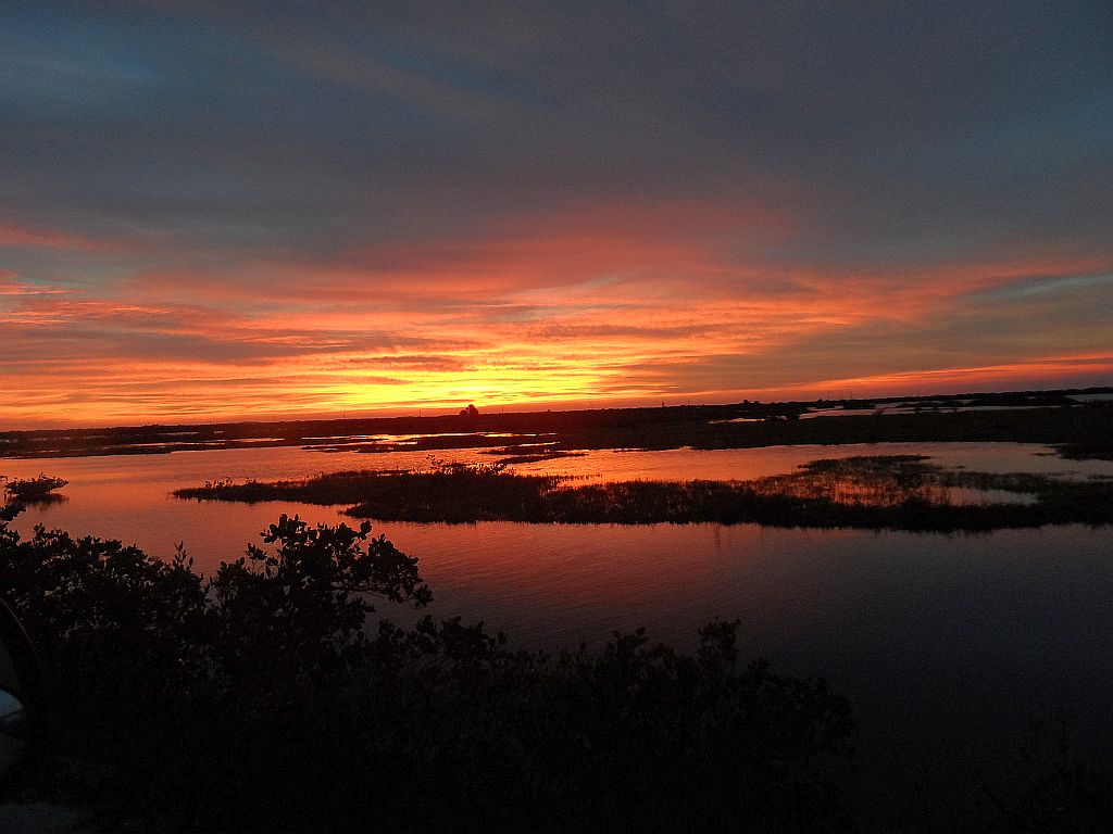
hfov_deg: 71.6
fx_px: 772
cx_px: 556
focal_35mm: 24
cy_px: 417
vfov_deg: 56.8
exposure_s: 1/30
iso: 240
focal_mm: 4
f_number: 3.2
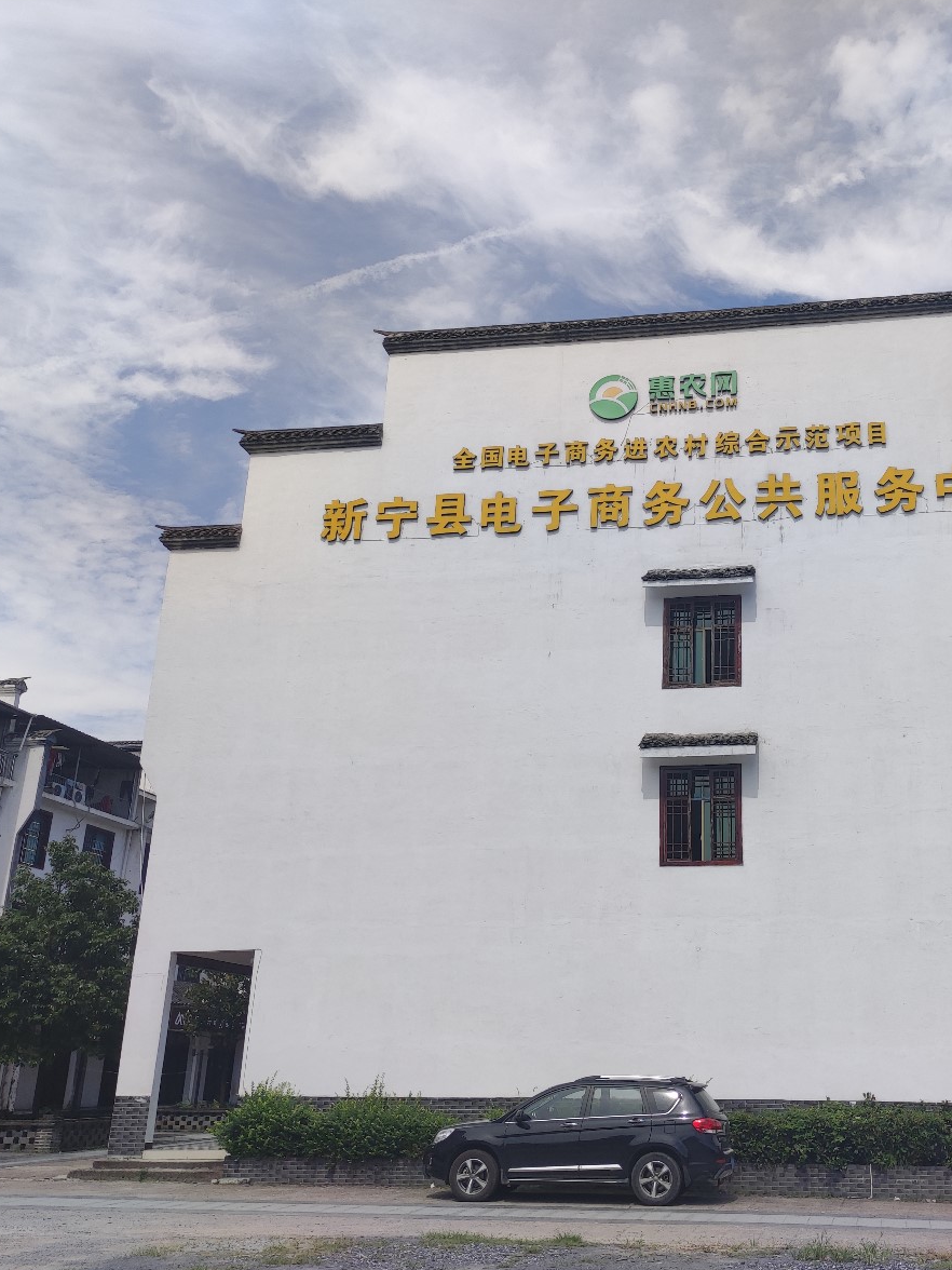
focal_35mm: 34
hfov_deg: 41.0
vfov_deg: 54.0
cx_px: 675
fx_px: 1247
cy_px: 643
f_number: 1.89
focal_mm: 5.43
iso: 50
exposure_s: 1/1551
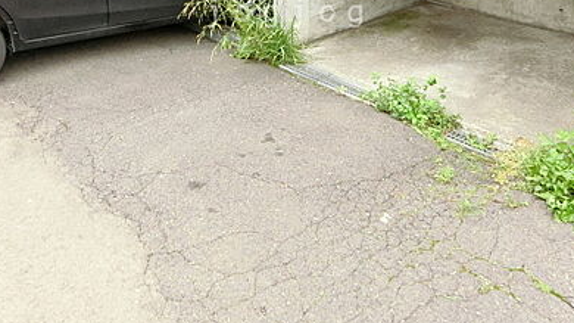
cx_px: 288
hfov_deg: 58.0
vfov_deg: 32.3
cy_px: 13
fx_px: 517
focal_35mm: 34
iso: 800
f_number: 2.7
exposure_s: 1/1000
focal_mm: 4.06
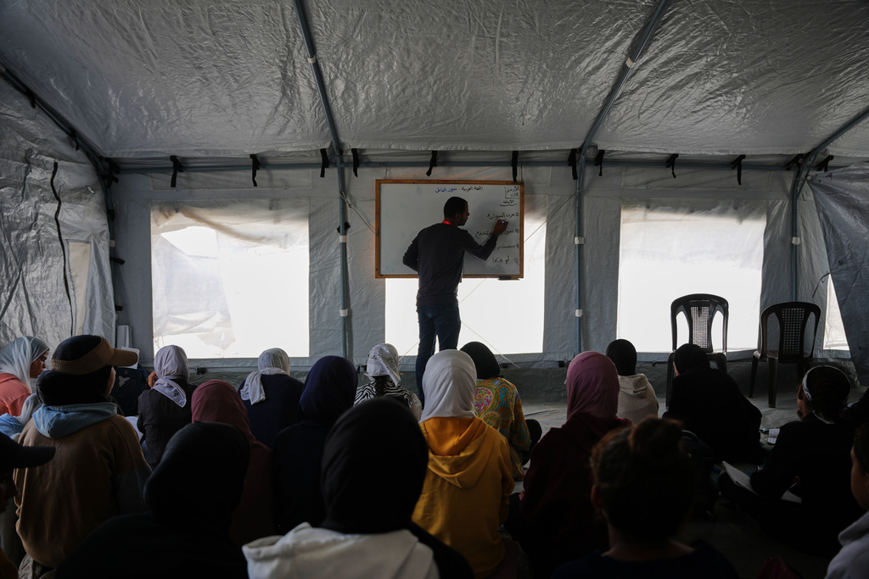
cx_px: 434
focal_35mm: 24
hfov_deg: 73.7
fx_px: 579
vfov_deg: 53.1
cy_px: 290
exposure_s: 1/160
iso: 80
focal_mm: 24
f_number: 2.8
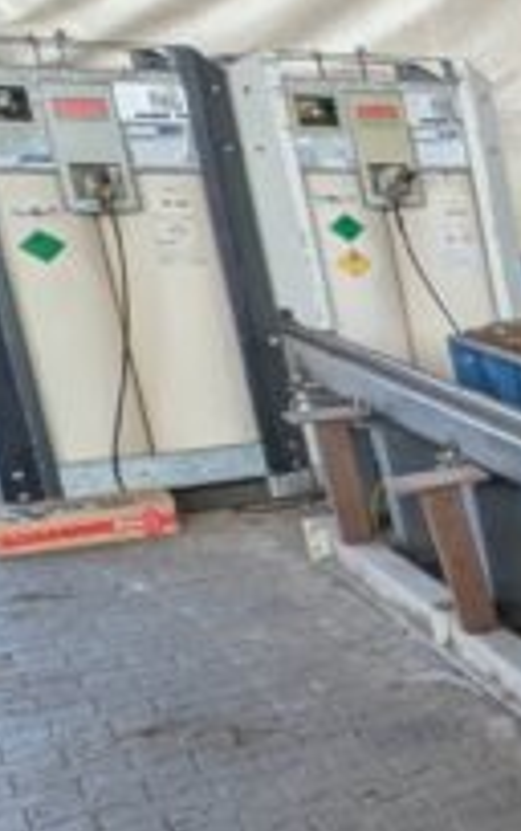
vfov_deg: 37.4
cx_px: 1608
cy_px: 493
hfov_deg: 11.1
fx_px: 1223
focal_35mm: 54
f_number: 2.2
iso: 73
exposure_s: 1/136
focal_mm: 1.95
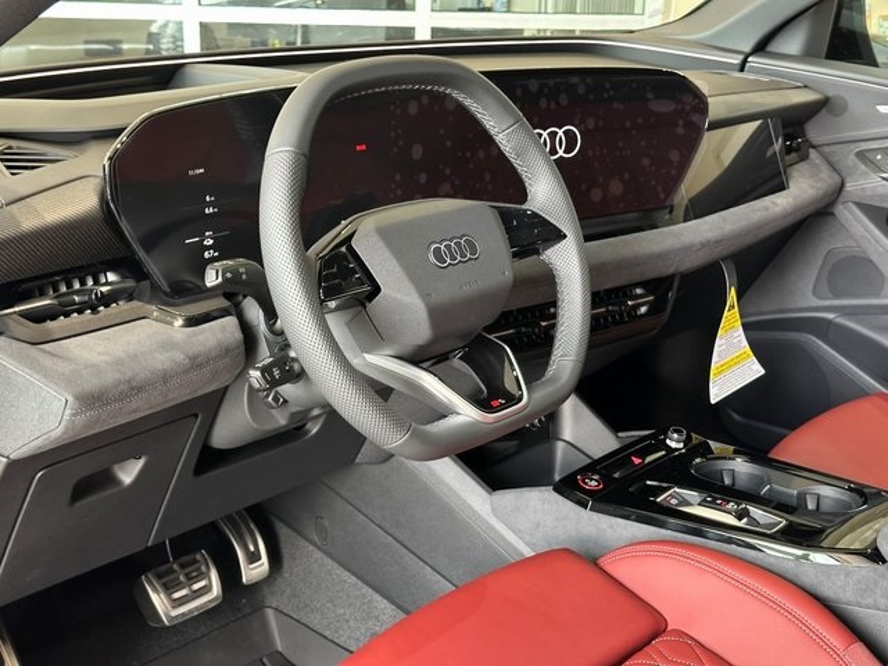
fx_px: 1231
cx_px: 444
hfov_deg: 39.7
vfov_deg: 30.3
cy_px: 333
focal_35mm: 48
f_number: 1.78
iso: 320
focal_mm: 6.86
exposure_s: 1/40
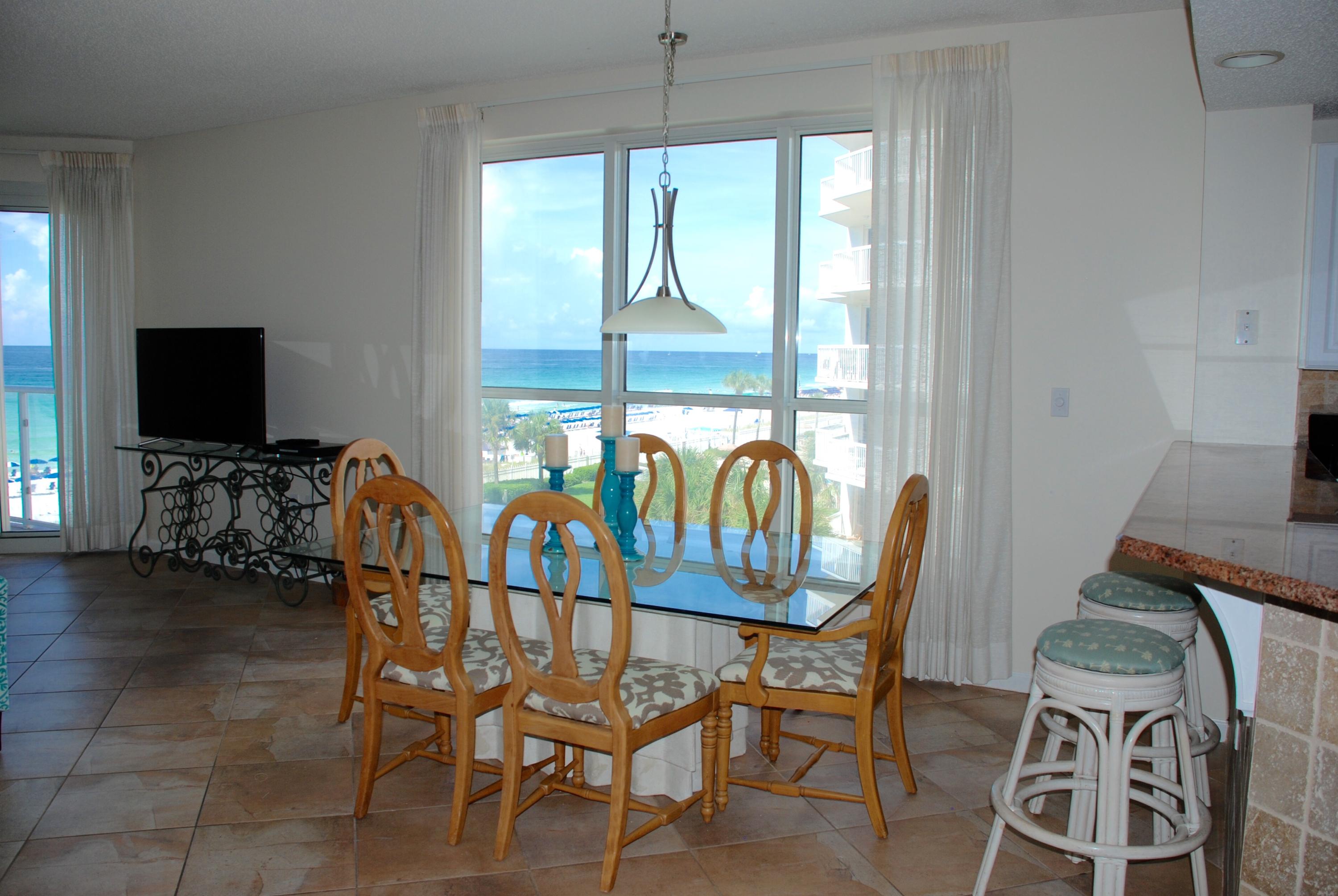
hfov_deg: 67.3
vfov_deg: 48.1
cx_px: 669
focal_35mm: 27
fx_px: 1005
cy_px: 448
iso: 100
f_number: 4.5
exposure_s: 1/200
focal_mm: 18
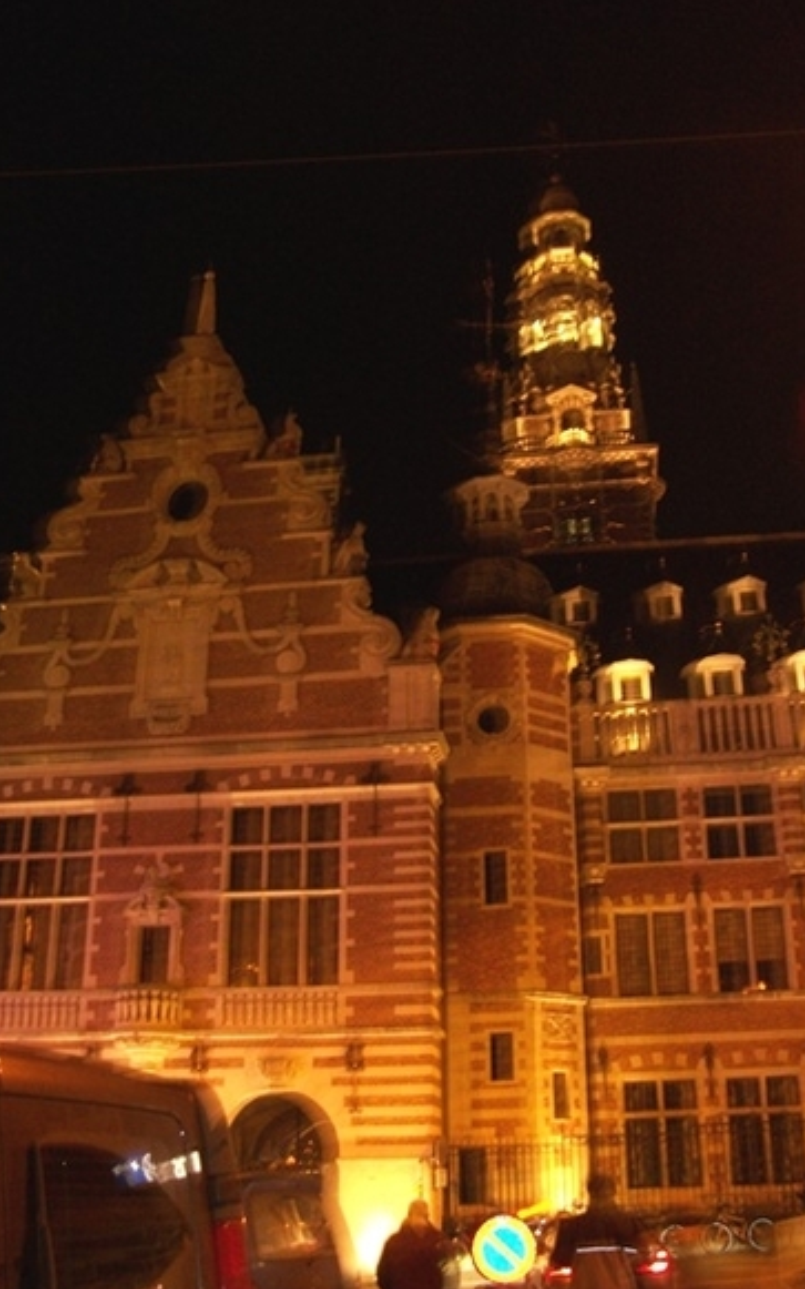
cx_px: 441
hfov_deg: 36.2
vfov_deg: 55.3
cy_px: 661
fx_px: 1229
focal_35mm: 35
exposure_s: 1/2
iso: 160
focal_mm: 5.7
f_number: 2.9
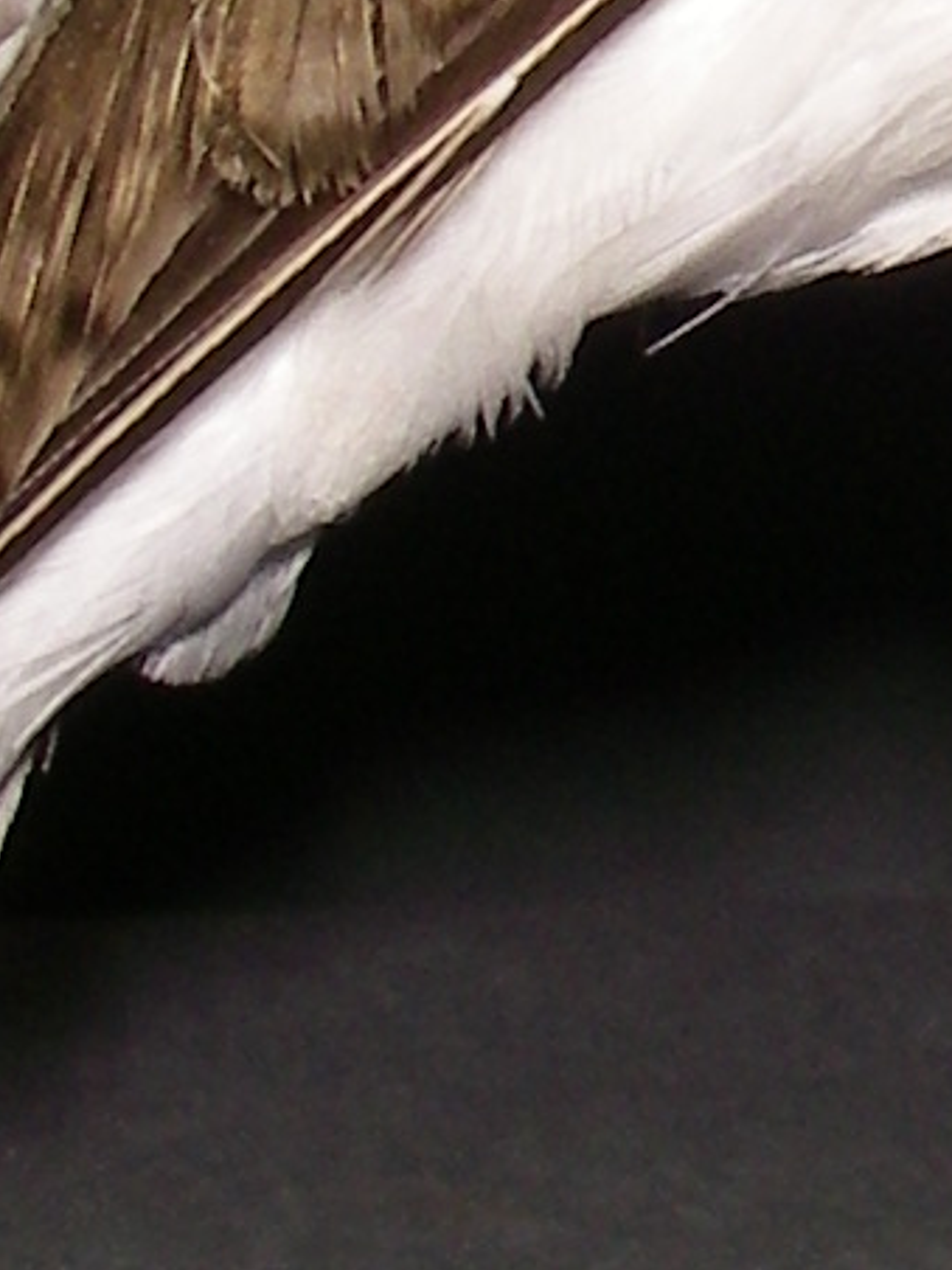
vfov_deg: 7.6
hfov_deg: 5.7
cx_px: 1772
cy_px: -11
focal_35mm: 258
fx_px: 9461
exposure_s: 1/40
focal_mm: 6.3
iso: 64
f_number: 6.6
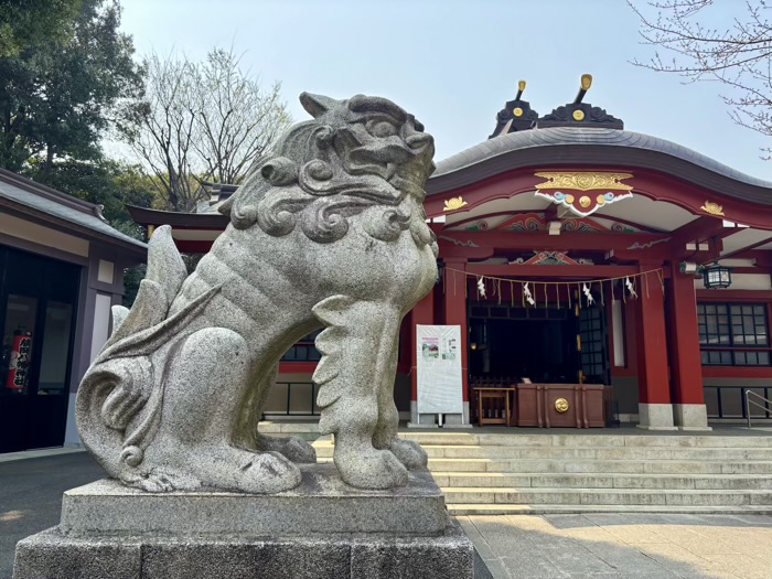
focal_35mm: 26
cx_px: 386
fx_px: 580
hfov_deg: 67.3
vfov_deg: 53.1
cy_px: 290
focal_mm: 5.96
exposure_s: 1/1190
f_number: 1.6
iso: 50
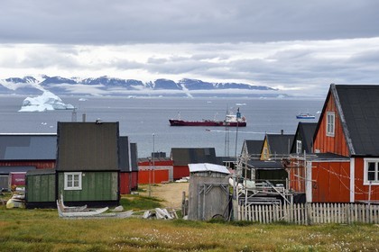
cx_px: 190
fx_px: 684
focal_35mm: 65
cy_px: 126
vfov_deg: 20.9
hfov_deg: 31.0
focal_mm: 65
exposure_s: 1/320
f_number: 10
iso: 800
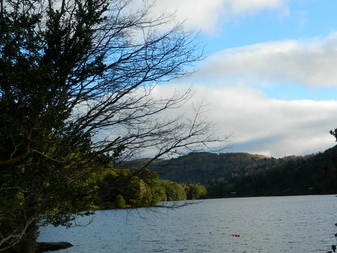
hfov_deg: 37.3
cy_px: 155
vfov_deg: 28.5
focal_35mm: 51
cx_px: 210
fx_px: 497
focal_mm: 5.6
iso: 80
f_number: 3.2
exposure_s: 1/500
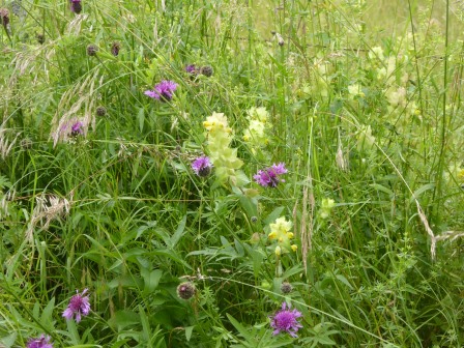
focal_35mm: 150
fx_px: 2011
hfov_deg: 13.2
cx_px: 232
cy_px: 174
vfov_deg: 9.9
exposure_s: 1/250
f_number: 5.3
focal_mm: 24.2
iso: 250
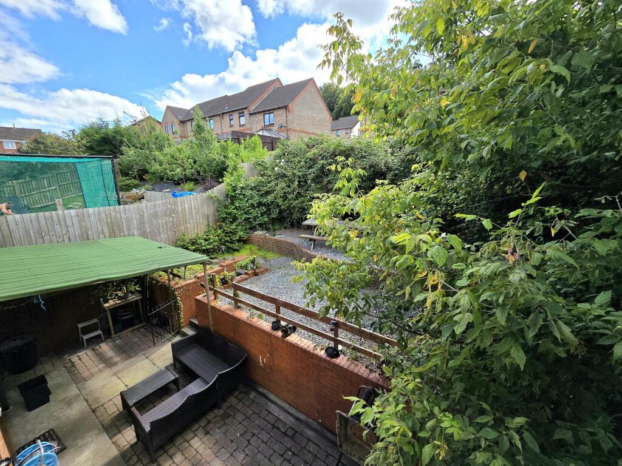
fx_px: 234
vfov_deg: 89.9
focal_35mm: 13
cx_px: 311
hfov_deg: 106.2
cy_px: 233
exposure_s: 1/1000
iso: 50
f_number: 2.2
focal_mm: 2.2
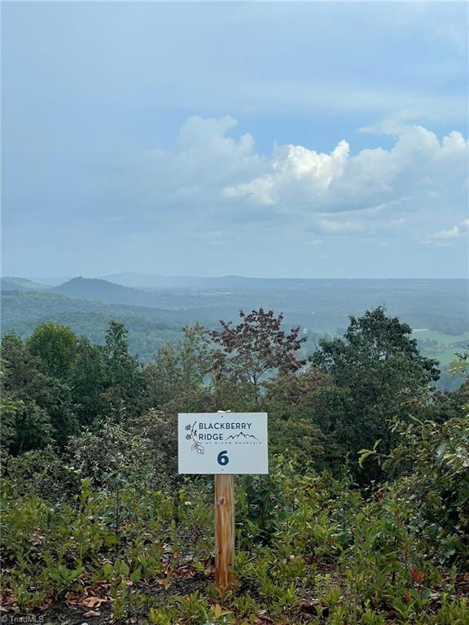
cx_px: 234
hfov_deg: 28.0
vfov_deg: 36.8
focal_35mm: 52
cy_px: 312
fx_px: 939
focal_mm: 6
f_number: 2
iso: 25
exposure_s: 1/1597
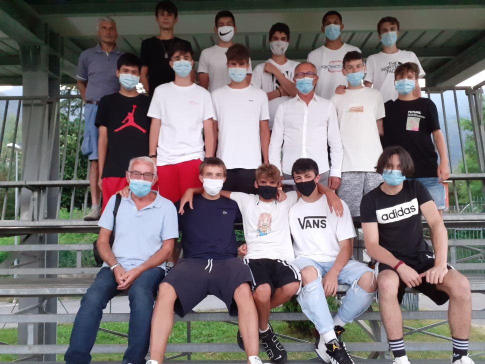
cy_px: 182
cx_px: 242
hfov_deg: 65.3
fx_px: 378
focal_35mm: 27
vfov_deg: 51.4
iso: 250
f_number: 1.9
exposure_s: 1/50
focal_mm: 3.6
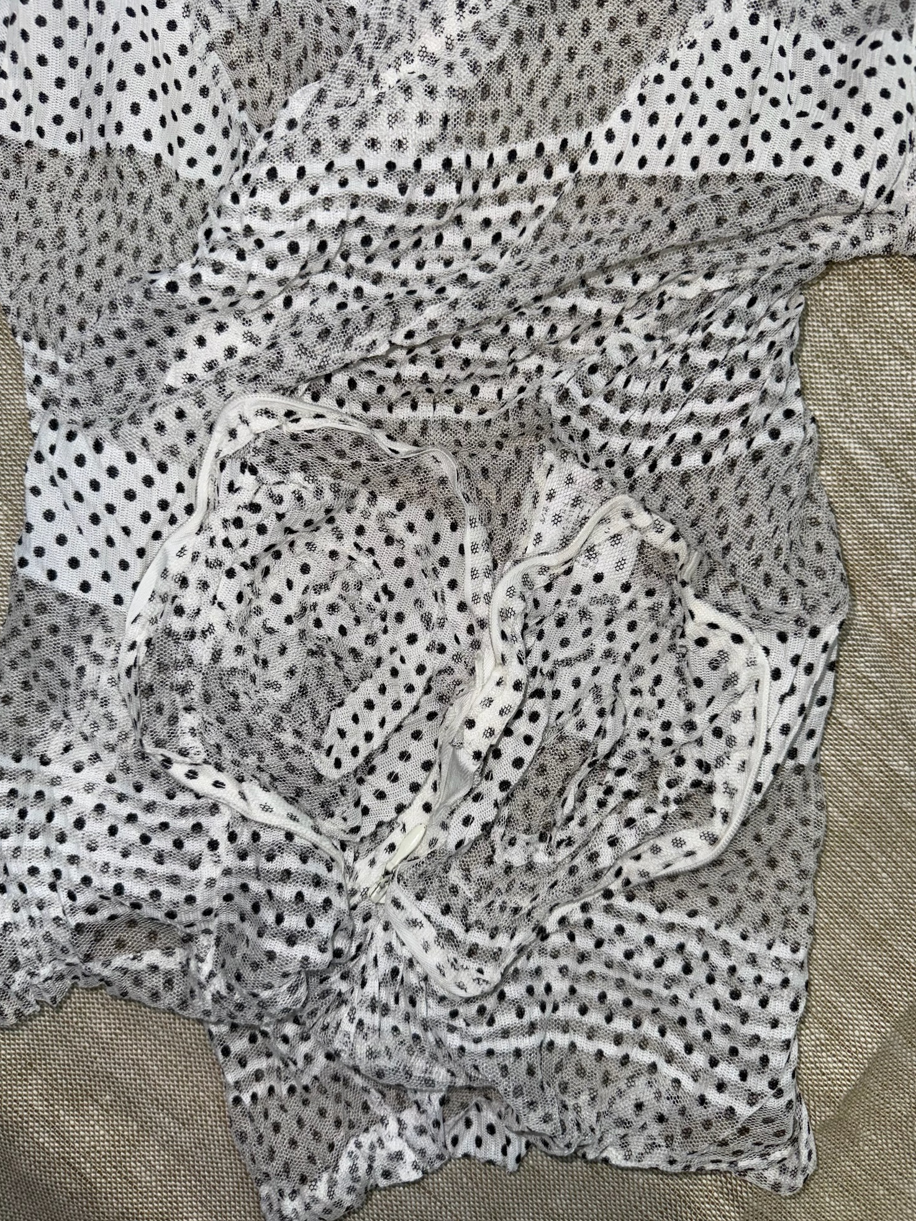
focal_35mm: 25
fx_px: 882
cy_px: 625
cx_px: 449
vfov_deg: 69.4
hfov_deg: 54.9
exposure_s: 1/85
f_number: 1.78
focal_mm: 6.76
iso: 50
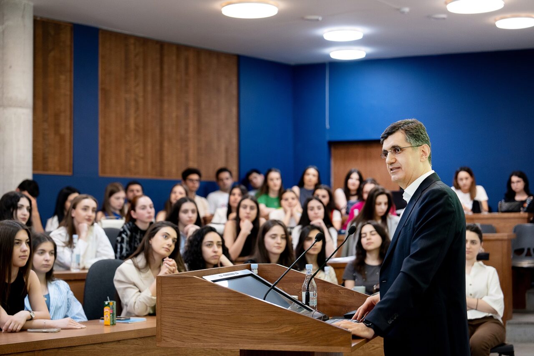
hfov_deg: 28.8
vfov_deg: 19.5
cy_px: 178
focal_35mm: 70
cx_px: 267
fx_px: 1038
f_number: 2.8
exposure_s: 1/125
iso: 1000
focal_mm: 70
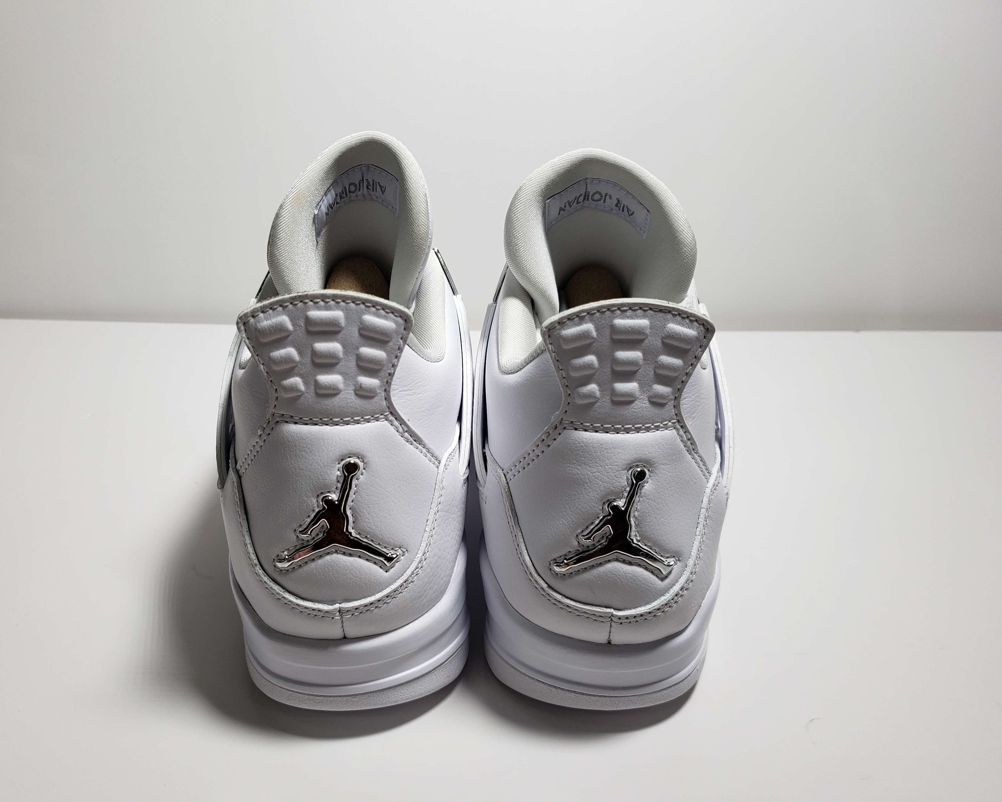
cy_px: 404
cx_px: 474
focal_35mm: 28
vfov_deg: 51.5
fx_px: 830
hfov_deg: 62.2
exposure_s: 1/550
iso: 50
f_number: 1.5
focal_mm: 4.3
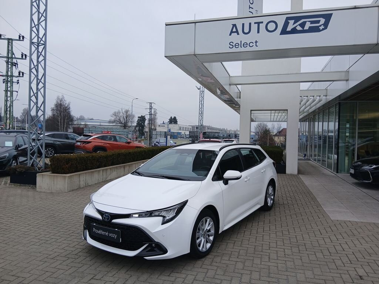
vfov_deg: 53.1
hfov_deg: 67.3
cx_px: 190
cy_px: 142
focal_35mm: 26
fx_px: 285
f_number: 1.8
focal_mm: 3.98
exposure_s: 1/100
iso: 25
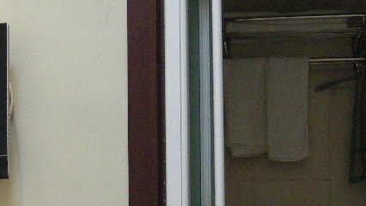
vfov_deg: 12.9
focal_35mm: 92
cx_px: 136
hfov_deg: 23.1
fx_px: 893
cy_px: 228
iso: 400
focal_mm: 5.7
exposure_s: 1/54
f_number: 2.8
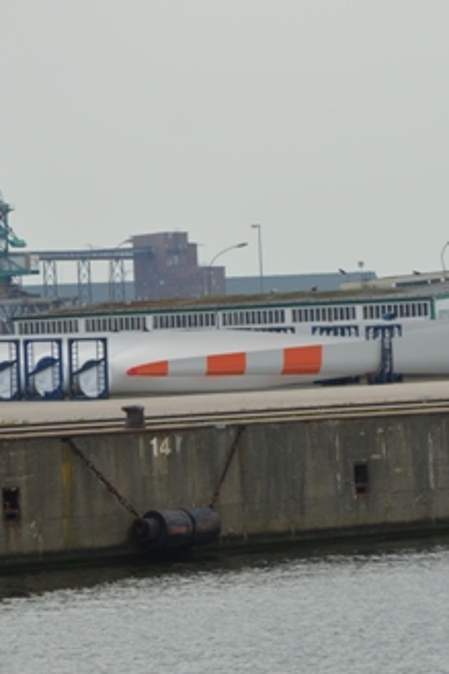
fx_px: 5392
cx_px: 515
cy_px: 270
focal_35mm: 288
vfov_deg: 7.2
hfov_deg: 4.8
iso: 100
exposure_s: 1/250
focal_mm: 105
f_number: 8
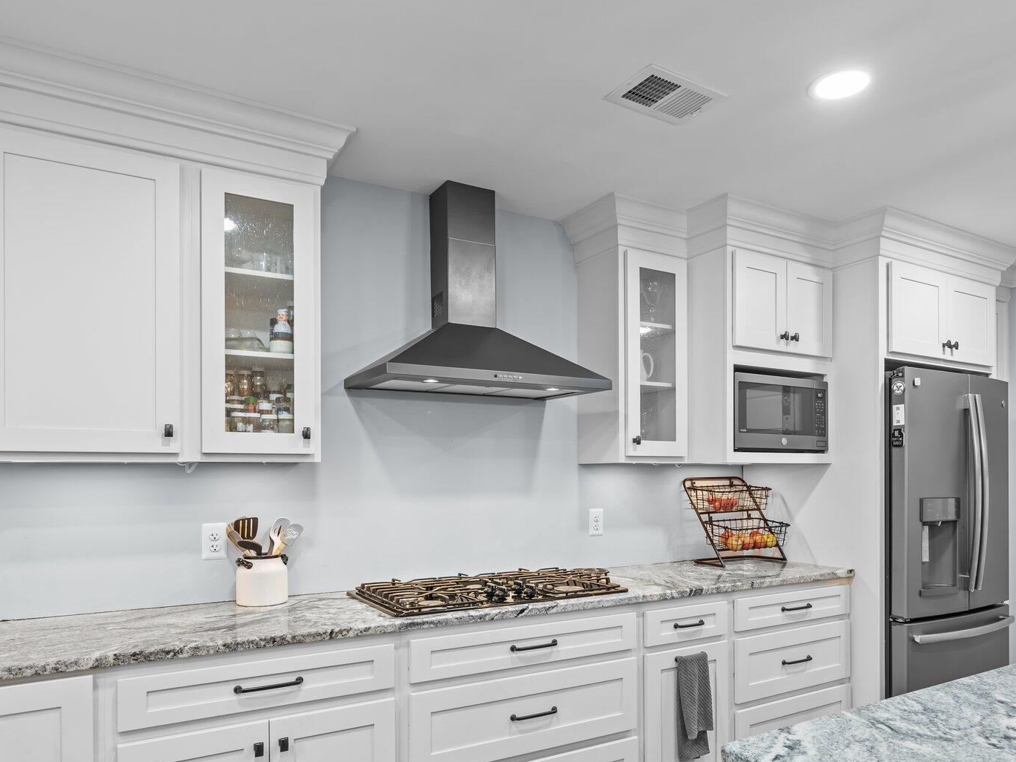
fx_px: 675
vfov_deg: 58.0
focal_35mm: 23
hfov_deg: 73.9
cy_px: 483
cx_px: 525
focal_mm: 16
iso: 400
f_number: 8
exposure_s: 1/2.5
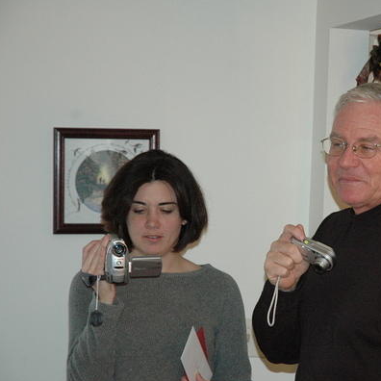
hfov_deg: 12.1
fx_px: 1793
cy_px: 195
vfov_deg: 12.1
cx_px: 286
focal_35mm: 144
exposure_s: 1/60
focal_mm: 70
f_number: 4.5
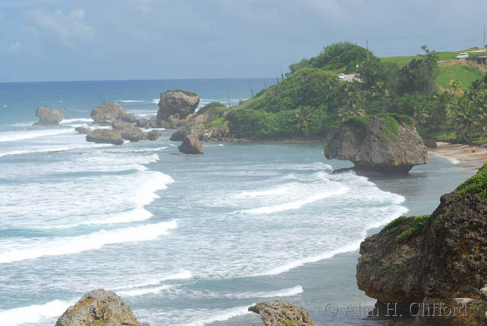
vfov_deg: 11.4
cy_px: 163
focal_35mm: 120
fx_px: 1625
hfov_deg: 17.0
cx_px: 244
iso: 100
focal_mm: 80
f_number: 11
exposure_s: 1/200
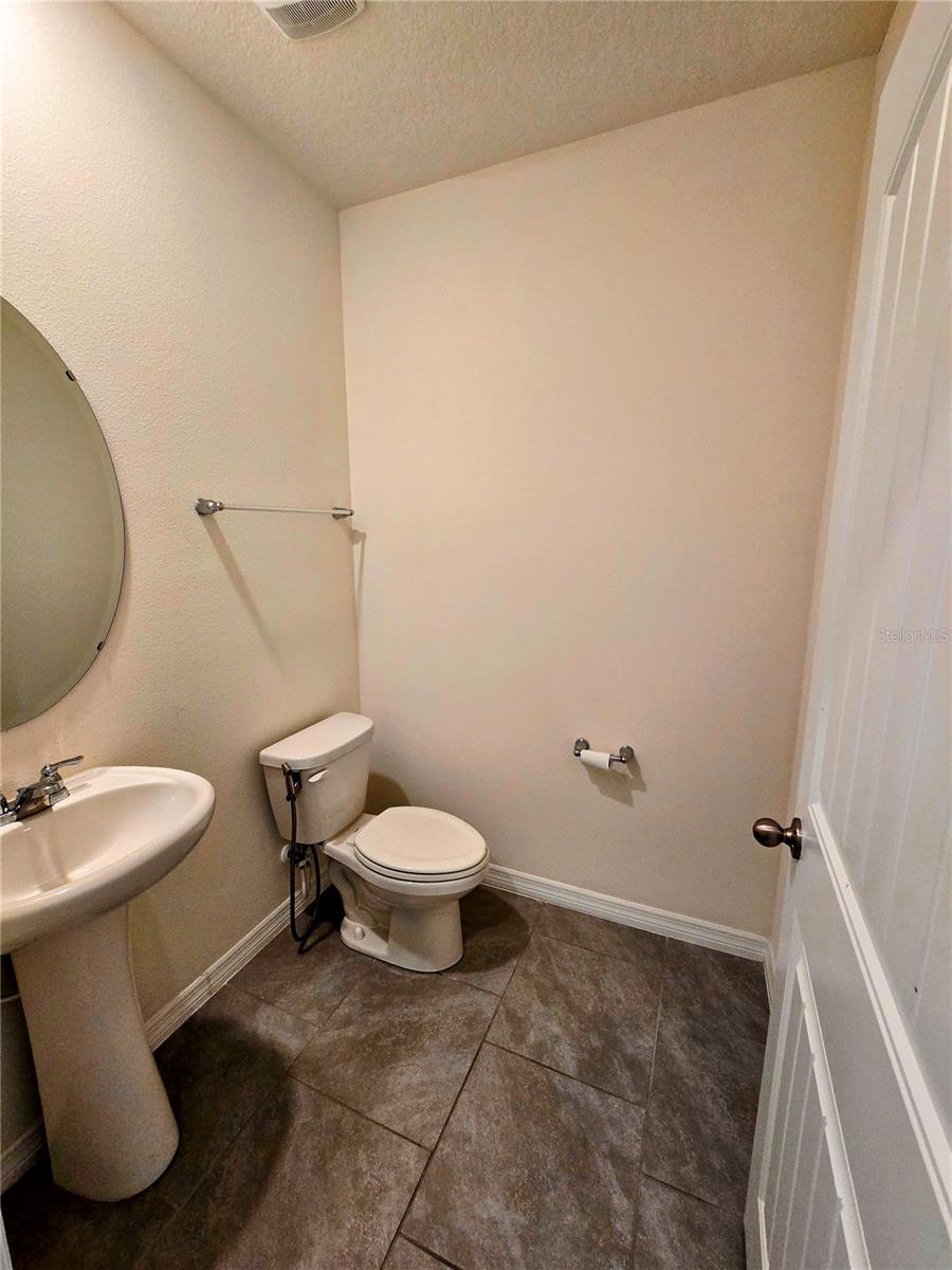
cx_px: 476
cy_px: 635
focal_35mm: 13
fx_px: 477
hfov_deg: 89.9
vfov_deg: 106.2
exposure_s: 1/60
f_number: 2.2
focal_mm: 2.2
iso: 160
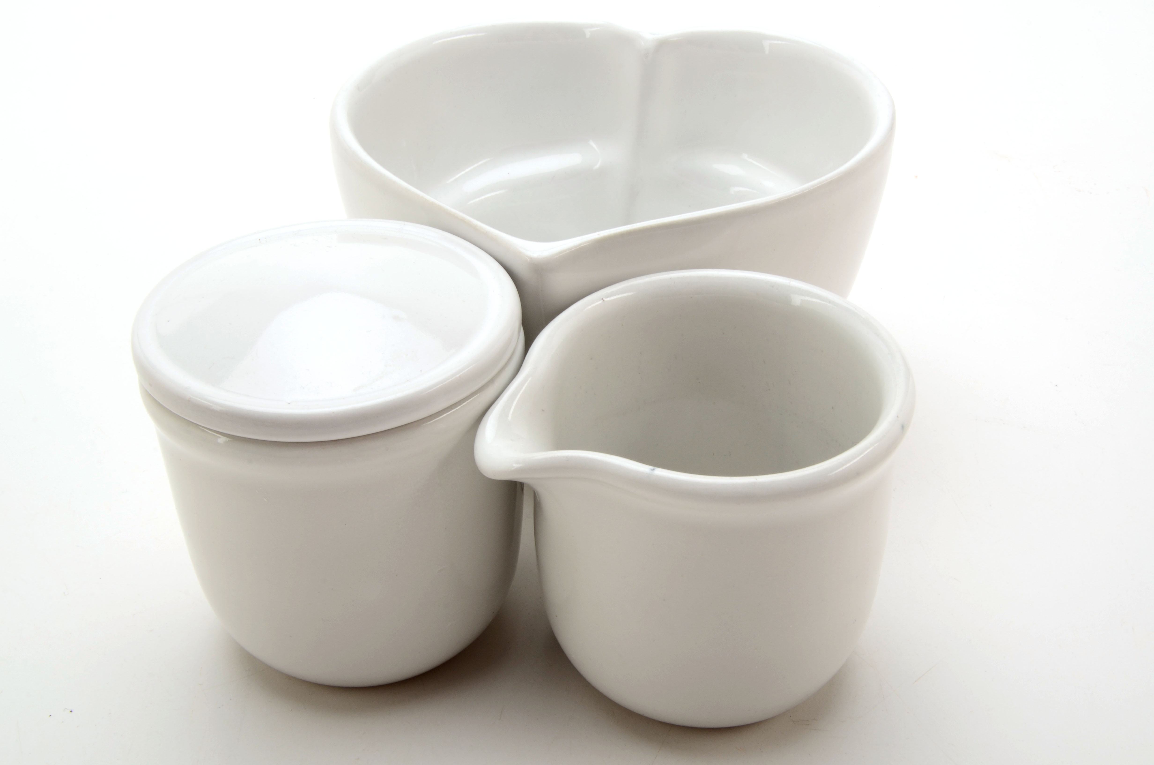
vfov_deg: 26.4
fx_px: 1631
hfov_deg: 39.0
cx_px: 577
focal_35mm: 51
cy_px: 382
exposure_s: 1/200
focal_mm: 34
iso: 100
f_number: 22
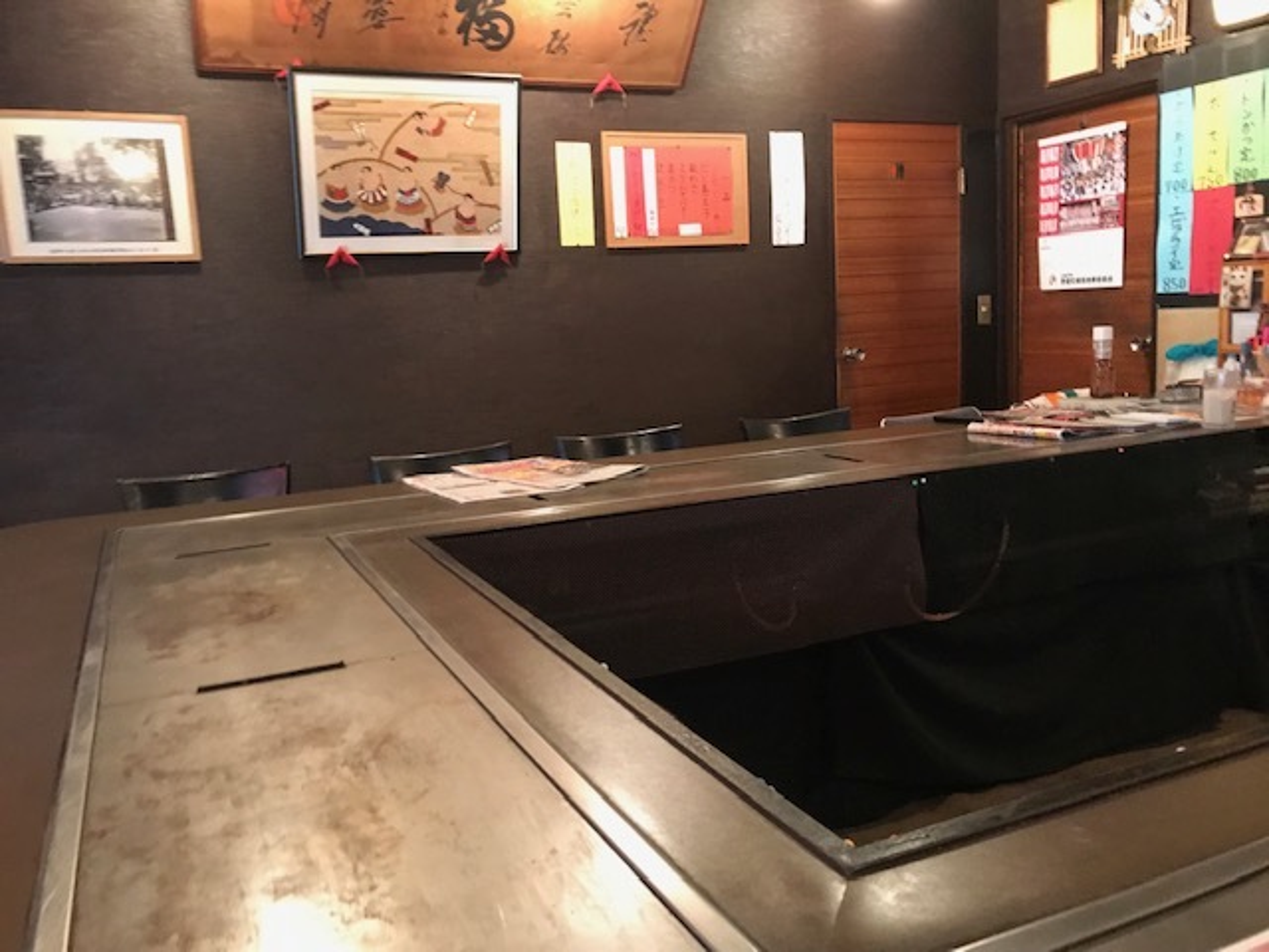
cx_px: 634
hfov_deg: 63.4
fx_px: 1026
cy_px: 476
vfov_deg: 49.7
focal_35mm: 28
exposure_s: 1/6
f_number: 1.8
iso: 80
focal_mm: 3.99
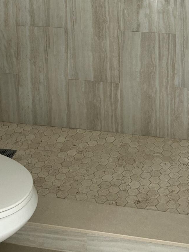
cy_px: -32
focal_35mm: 60
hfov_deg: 24.4
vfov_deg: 28.9
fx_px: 437
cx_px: 99
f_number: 1.5
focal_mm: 5.7
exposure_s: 1/121
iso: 125
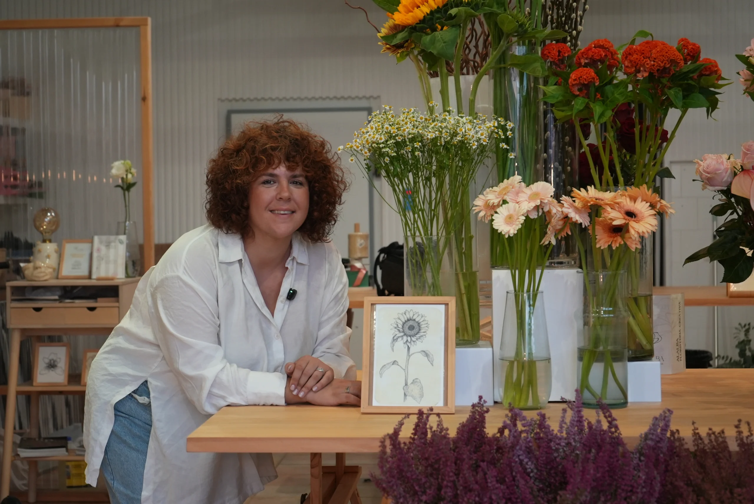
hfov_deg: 28.8
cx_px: 377
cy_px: 252
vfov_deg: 19.5
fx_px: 1467
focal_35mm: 70
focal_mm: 70
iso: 2000
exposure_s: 1/160
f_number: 5.6
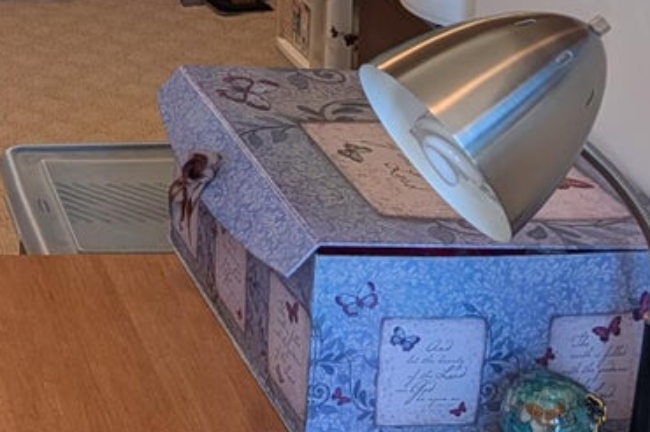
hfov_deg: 19.9
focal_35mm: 92
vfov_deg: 13.4
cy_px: -330
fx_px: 1660
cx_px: -251
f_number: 1.68
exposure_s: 1/79.4
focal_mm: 6.9
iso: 21
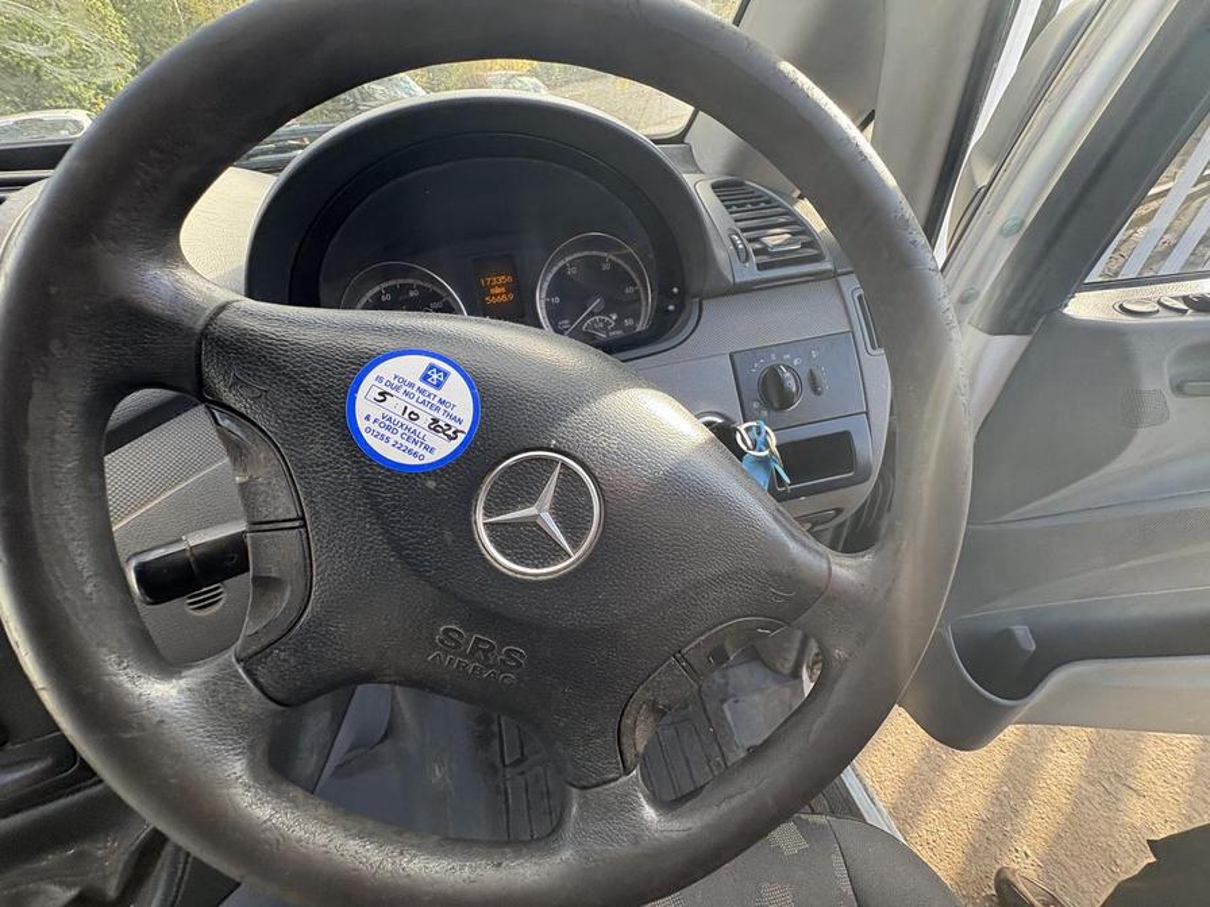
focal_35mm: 14
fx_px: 489
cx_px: 605
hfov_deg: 102.1
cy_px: 454
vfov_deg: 85.7
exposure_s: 1/99
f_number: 2.2
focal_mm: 2.22
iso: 64
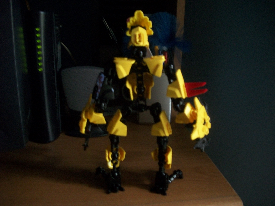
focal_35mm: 32
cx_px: 138
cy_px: 103
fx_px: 254
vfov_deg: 44.2
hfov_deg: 56.8
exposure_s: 1/8
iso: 220
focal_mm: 5.7
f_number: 2.9
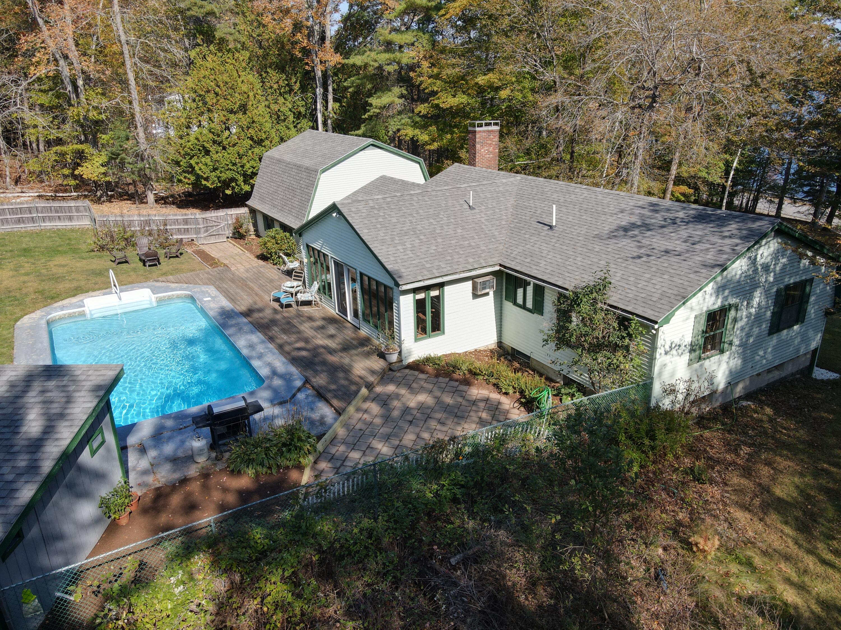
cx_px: 420
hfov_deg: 71.6
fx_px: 583
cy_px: 315
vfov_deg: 56.8
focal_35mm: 24
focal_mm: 4.5
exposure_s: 1/320
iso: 100
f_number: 2.8
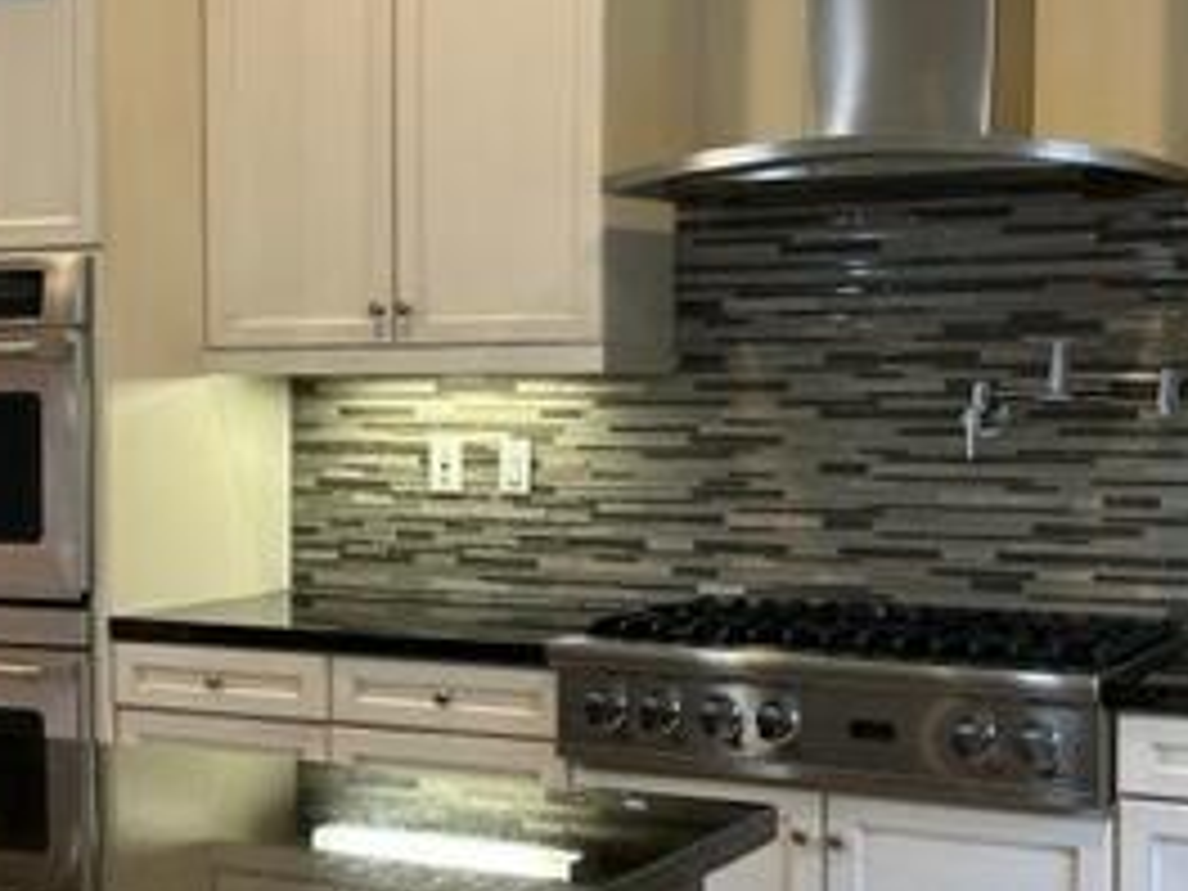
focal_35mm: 63
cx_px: 441
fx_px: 2162
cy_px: 486
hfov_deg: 30.6
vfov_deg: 23.3
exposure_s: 1/60
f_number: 1.5
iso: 80
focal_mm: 5.7
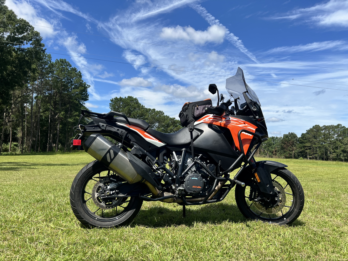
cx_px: 174
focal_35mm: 26
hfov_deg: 67.3
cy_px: 130
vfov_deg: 53.1
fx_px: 261
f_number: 1.5
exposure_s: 1/3968
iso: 50
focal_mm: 5.7
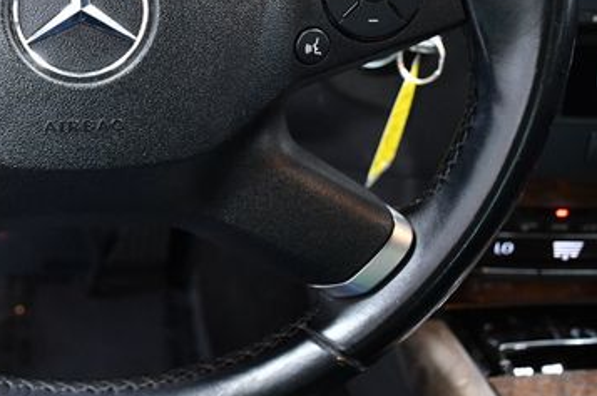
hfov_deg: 31.7
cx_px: 89
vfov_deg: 22.1
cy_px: 124
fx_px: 1010
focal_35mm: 61
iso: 2500
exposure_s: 1/80
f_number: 4.5
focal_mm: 23
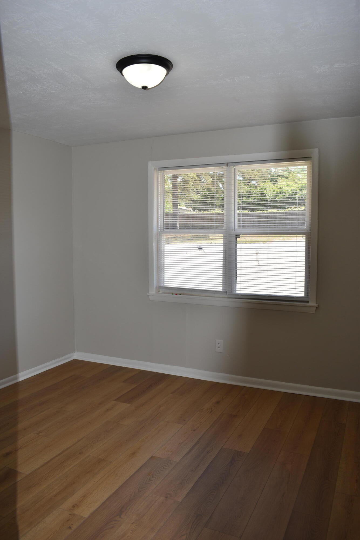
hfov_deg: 47.9
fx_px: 405
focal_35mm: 27
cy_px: 270
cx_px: 180
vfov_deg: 67.4
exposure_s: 1/125
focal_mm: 18
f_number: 5.6
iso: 125
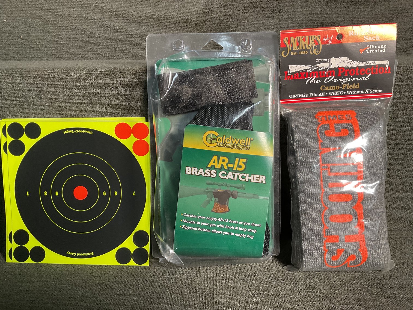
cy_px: 155
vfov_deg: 48.2
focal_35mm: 29
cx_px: 206
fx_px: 346
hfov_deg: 61.7
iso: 80
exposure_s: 1/60
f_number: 1.8
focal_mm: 3
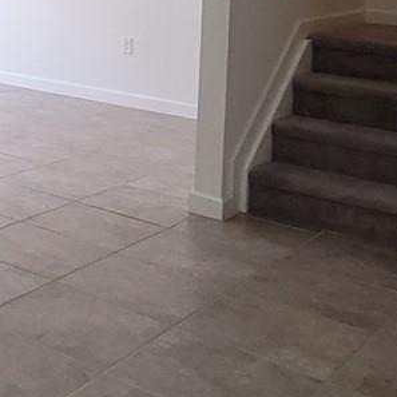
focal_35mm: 62
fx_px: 804
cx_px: -192
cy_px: -71
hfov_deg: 22.8
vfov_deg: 25.1
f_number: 2.2
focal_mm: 2.2
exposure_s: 1/60
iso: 100
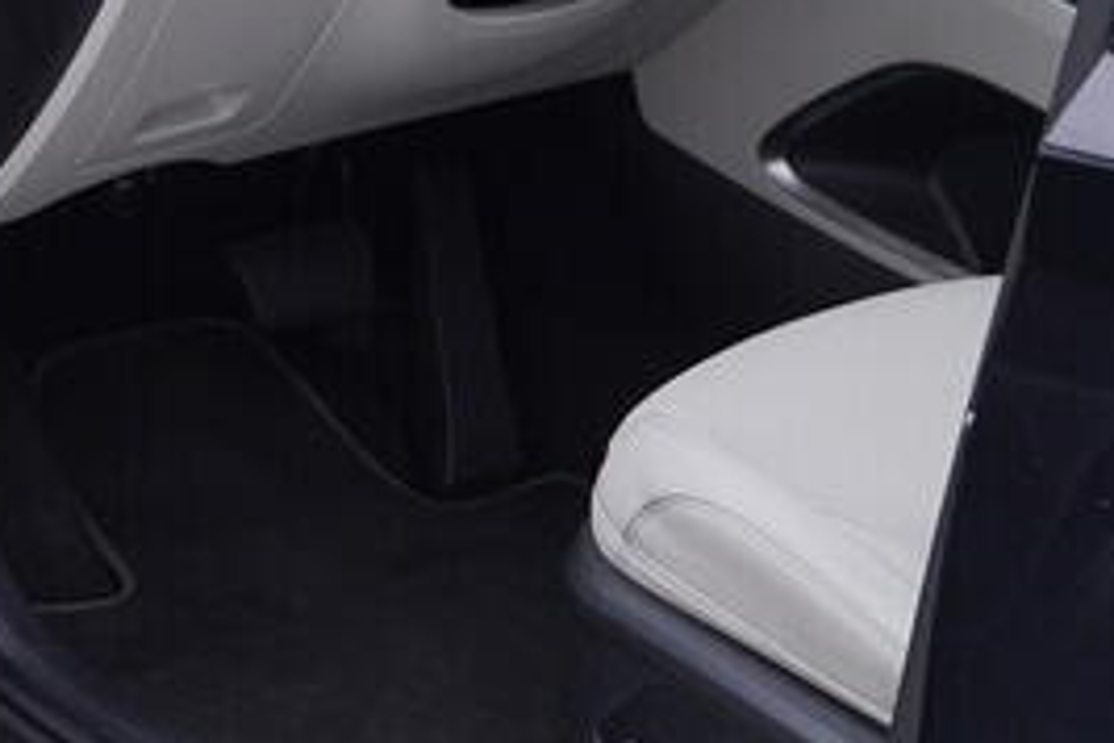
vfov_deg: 9.8
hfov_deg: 14.4
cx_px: -192
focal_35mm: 138
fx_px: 4270
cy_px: -127
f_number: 4
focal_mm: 24
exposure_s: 1/60
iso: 125
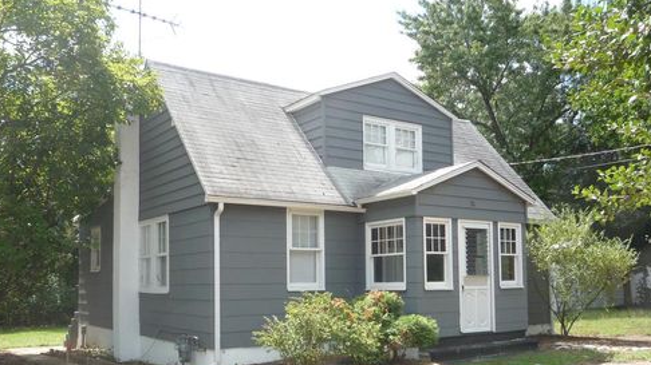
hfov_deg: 54.0
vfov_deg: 31.7
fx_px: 638
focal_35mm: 37
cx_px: 328
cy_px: 243
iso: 100
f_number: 4
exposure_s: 1/250
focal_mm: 5.2
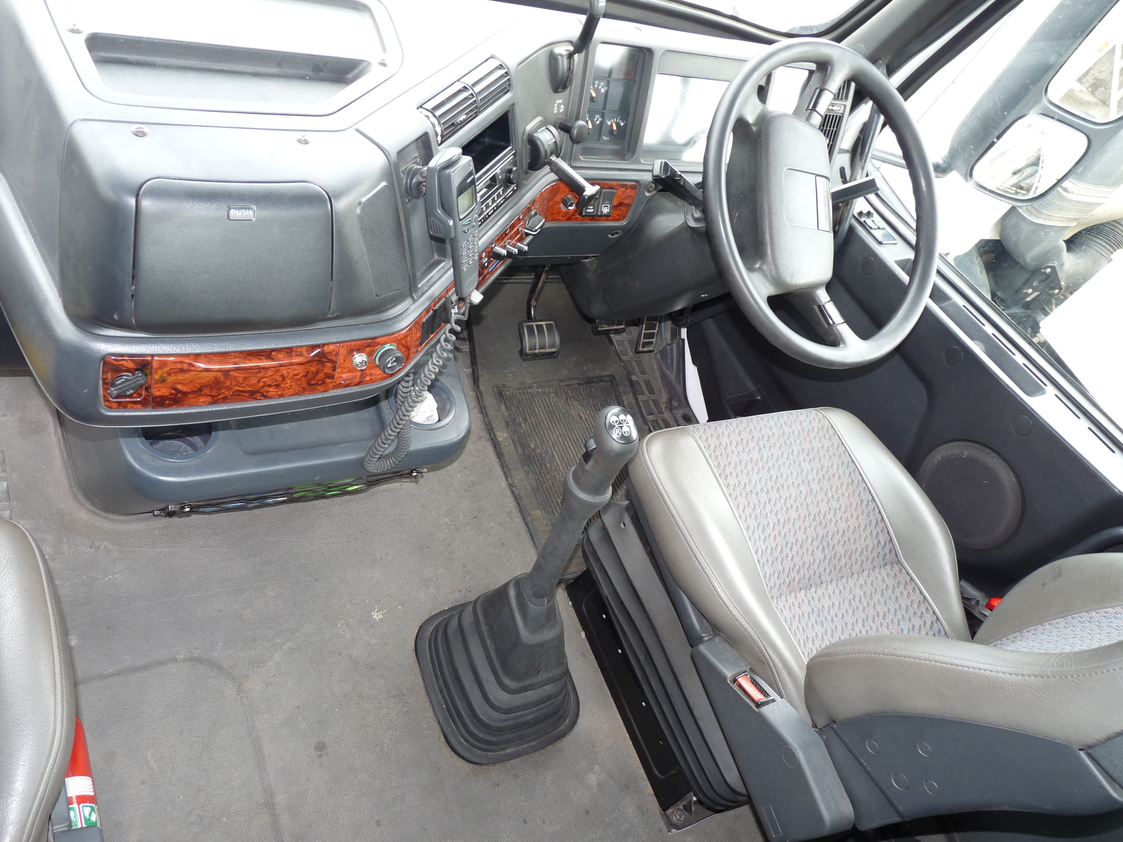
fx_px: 876
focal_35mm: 27
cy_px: 421
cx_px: 562
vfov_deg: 51.4
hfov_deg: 65.3
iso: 100
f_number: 2.8
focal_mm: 4.8
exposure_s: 1/30
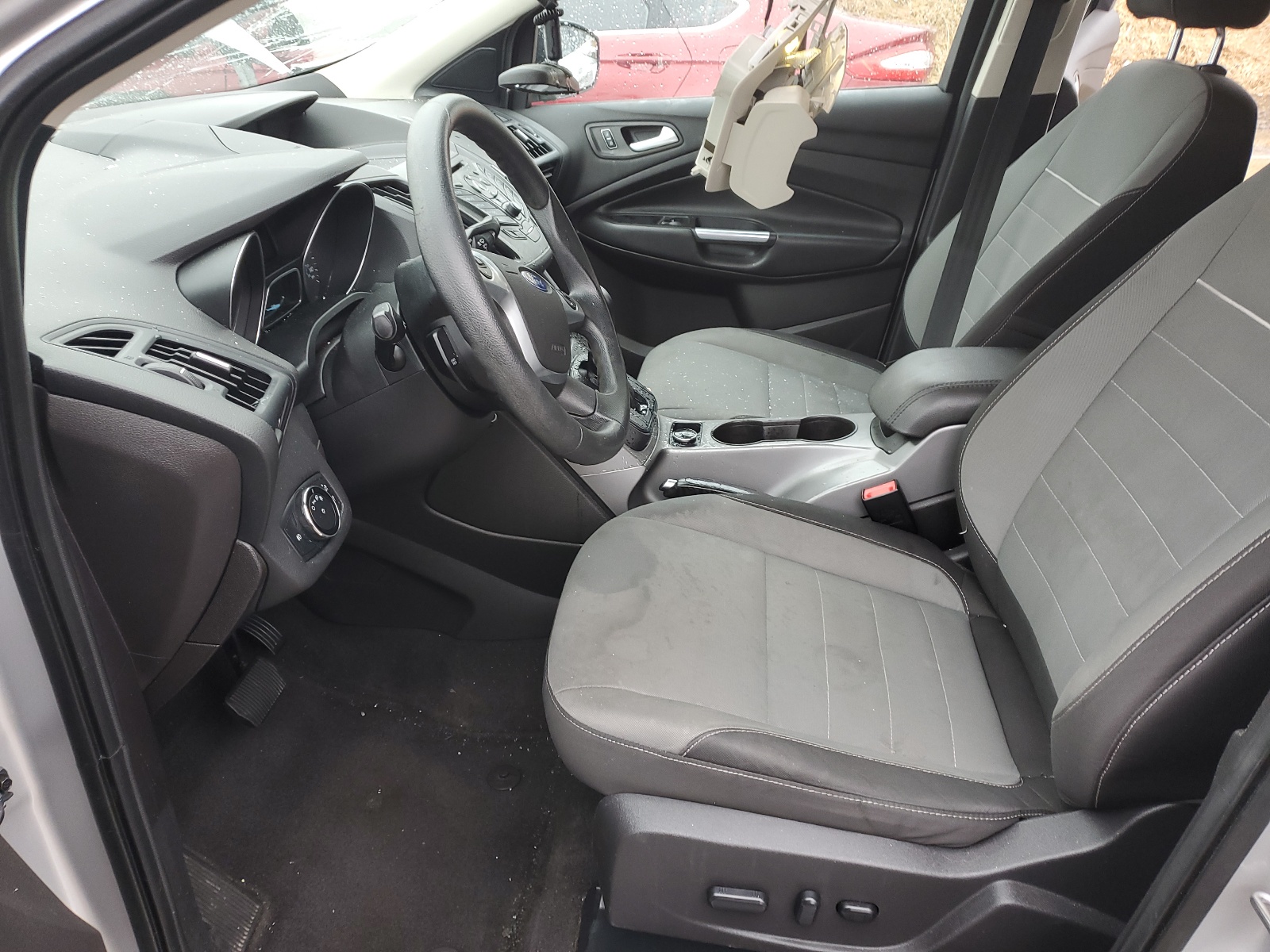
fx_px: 954
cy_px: 476
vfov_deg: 53.1
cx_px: 635
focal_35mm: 26
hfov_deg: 67.3
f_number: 1.5
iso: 62
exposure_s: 1/120
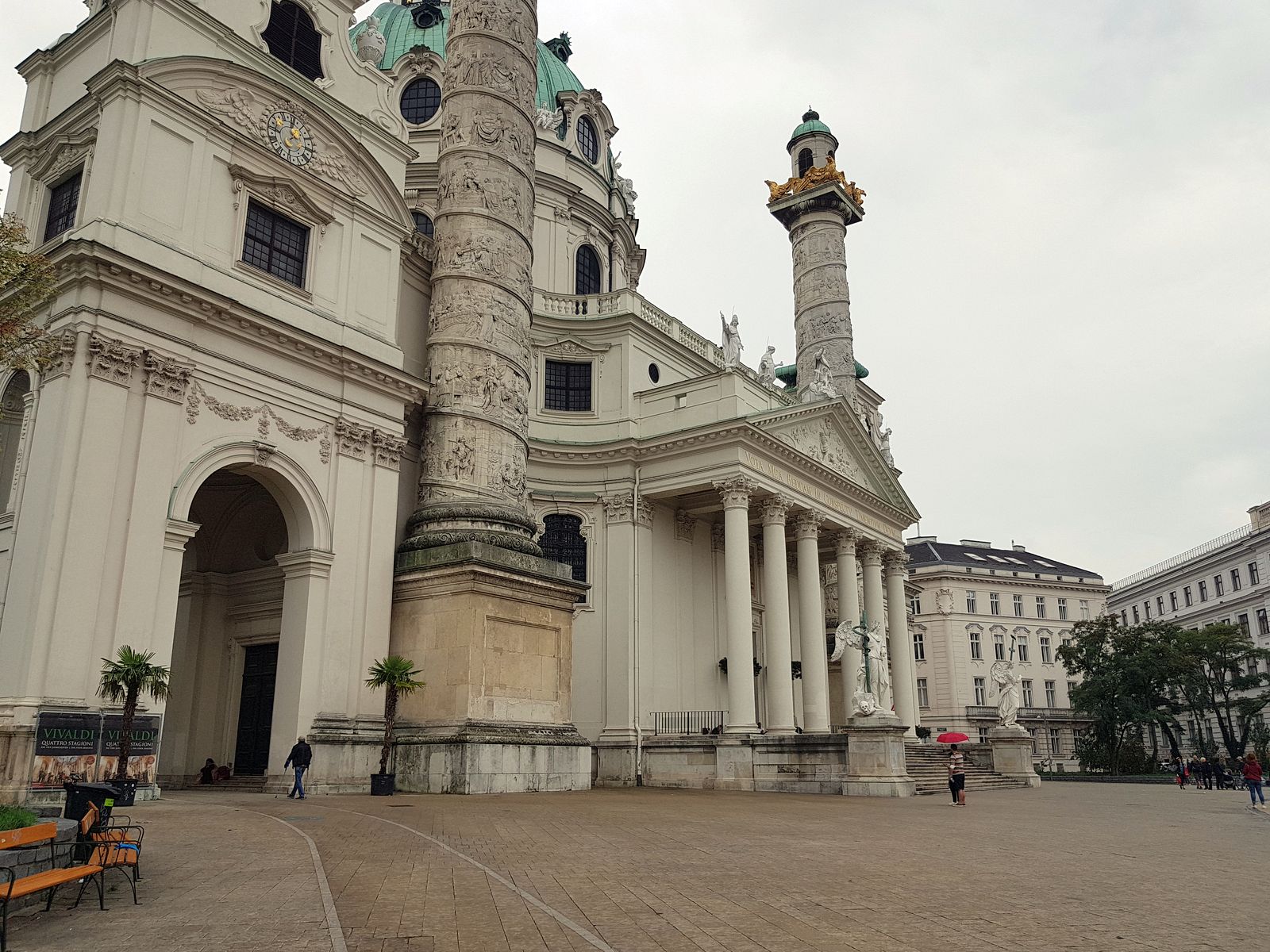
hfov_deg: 67.3
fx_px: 954
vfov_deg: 53.1
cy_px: 476
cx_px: 635
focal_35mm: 26
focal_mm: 4.2
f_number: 1.7
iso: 50
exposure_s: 1/784
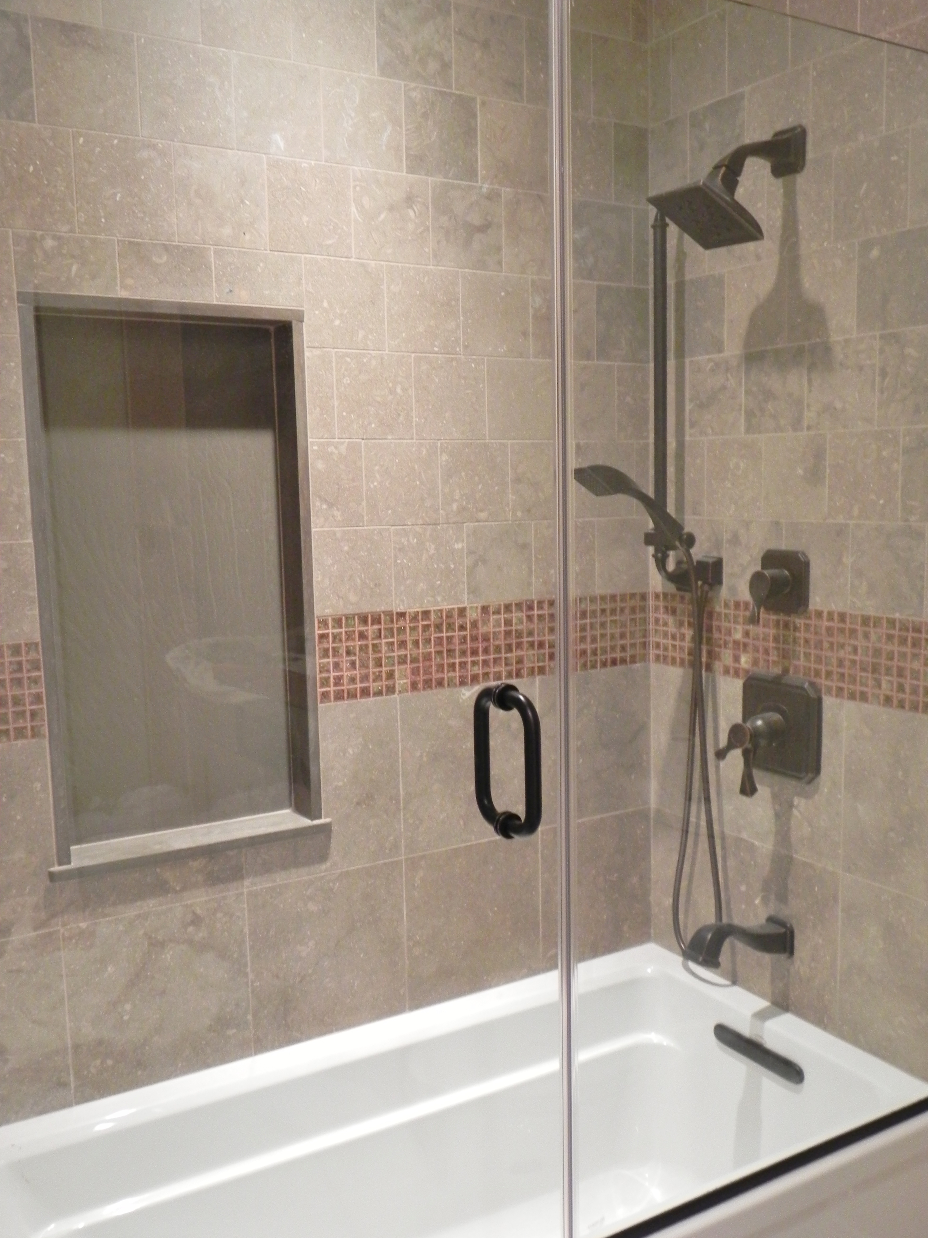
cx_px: 464
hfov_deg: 42.9
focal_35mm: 33
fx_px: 1180
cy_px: 619
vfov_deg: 55.4
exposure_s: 1/17
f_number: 2.8
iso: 400
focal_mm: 5.9
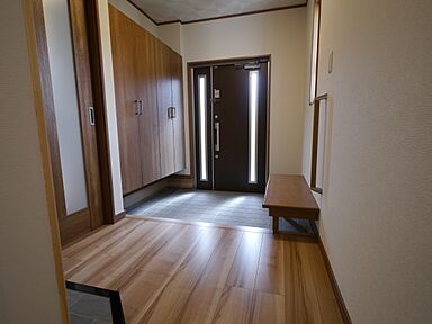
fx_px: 225
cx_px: 216
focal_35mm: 18
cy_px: 162
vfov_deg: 71.6
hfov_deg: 87.8
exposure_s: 1/60
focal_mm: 9
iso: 500
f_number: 4
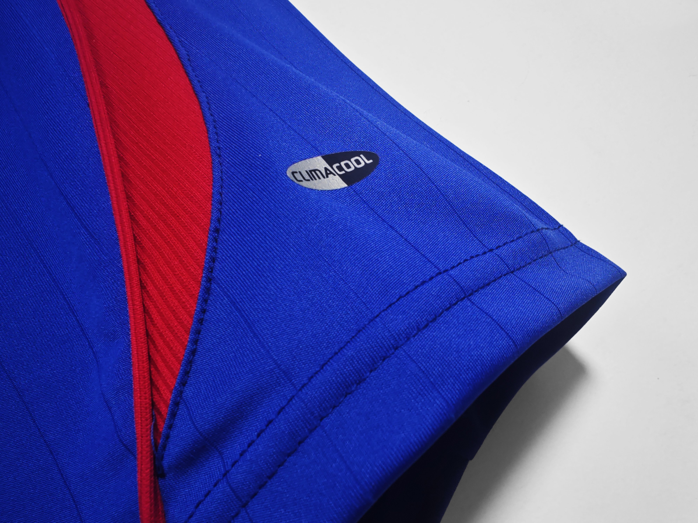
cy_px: 262
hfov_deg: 73.9
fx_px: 464
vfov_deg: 58.9
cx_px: 349
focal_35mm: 23
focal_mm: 2.59
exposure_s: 1/50
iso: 87
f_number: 2.2
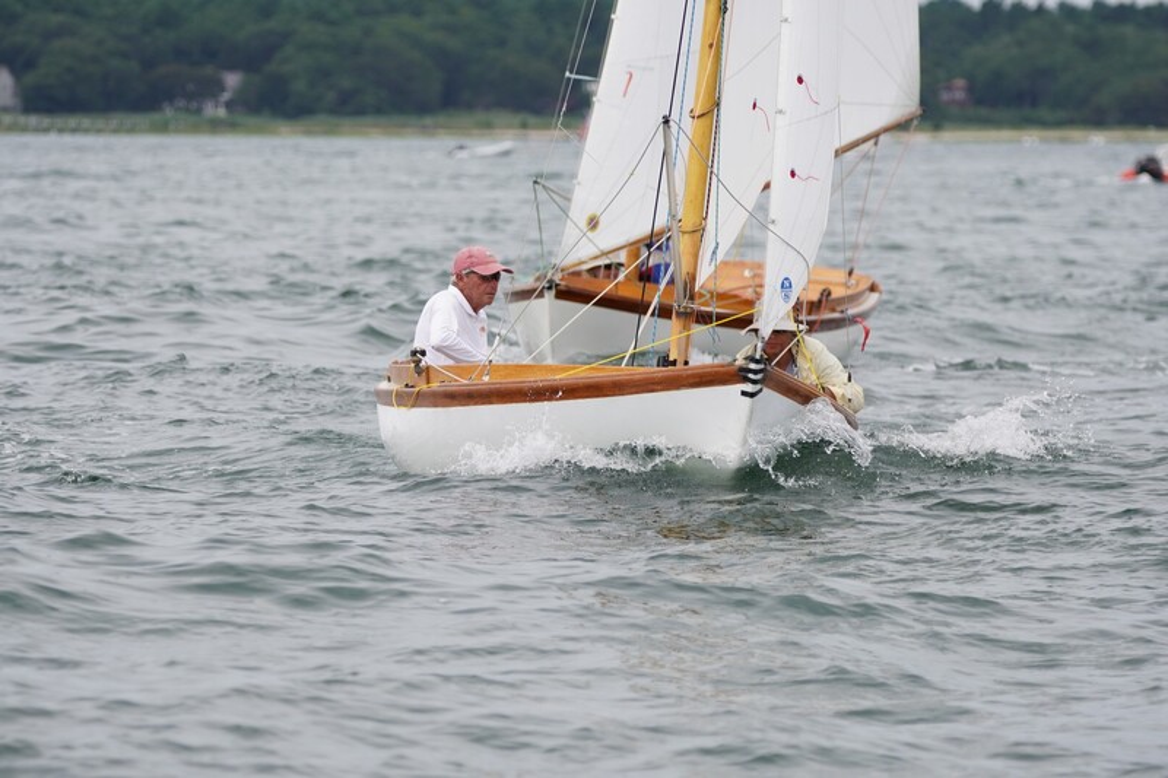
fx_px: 10752
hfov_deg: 6.2
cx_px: 584
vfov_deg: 4.1
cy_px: 389
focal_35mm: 332
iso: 250
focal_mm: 221
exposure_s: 1/1250
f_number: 5.6
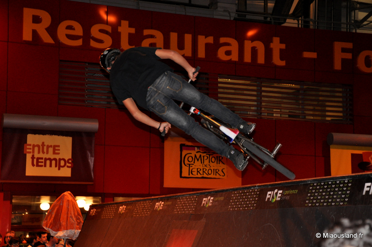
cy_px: 124
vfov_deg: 17.4
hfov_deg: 26.0
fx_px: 805
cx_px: 186
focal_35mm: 78
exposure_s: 1/60
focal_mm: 52
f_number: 5
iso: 800
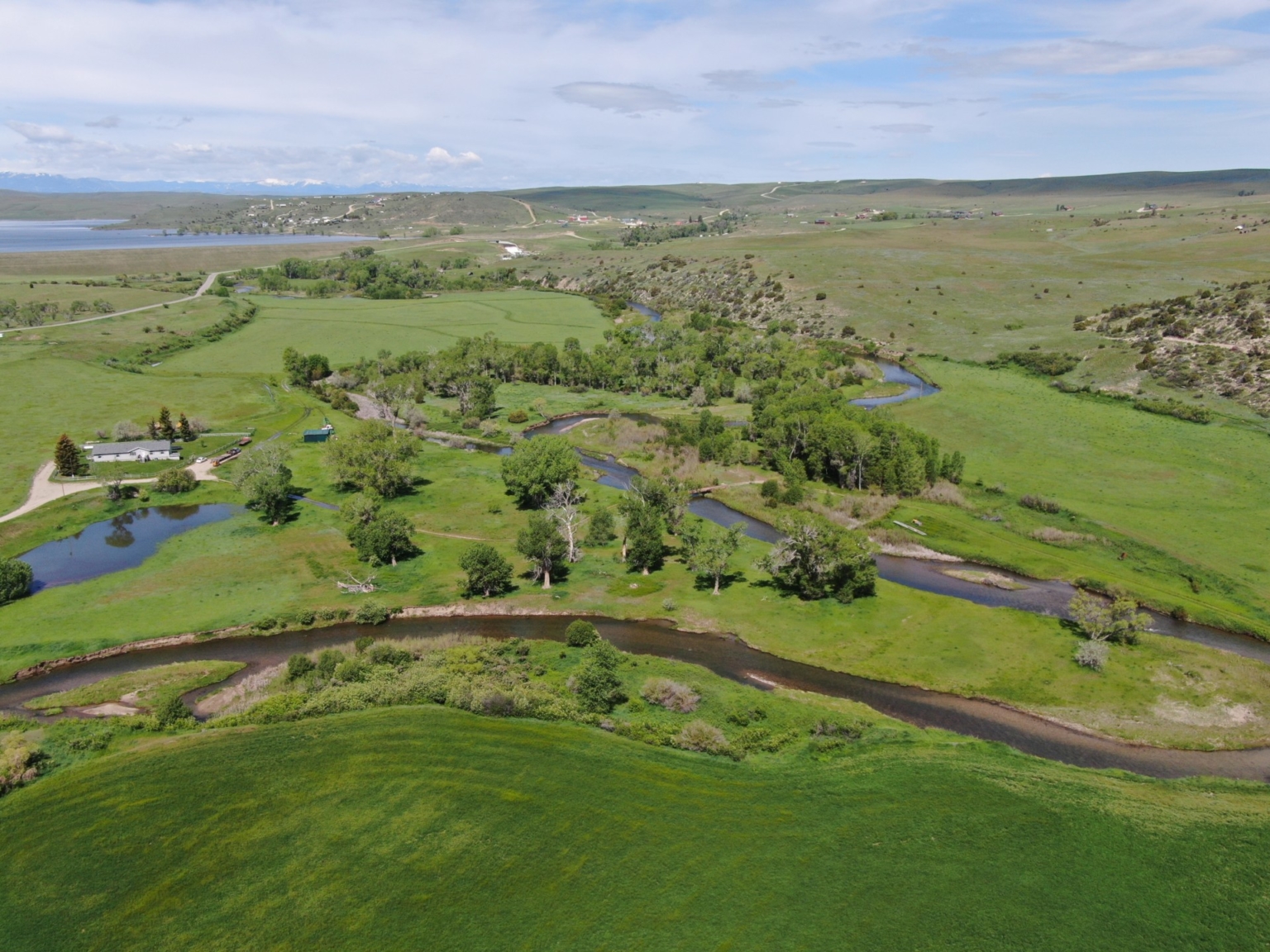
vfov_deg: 46.8
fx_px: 1101
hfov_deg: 60.0
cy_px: 476
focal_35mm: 30
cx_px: 635
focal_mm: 5.22
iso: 100
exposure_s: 1/1250
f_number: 3.1
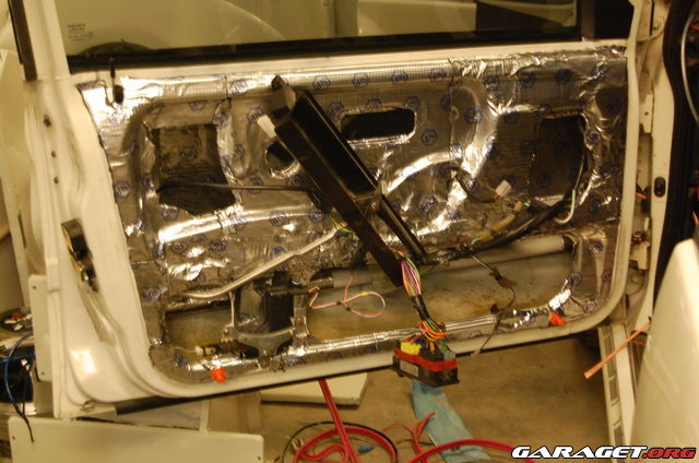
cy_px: 232
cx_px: 350
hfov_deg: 28.1
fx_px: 1395
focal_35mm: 72
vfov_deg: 18.8
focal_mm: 48
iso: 1400
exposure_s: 1/8
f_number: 5.6
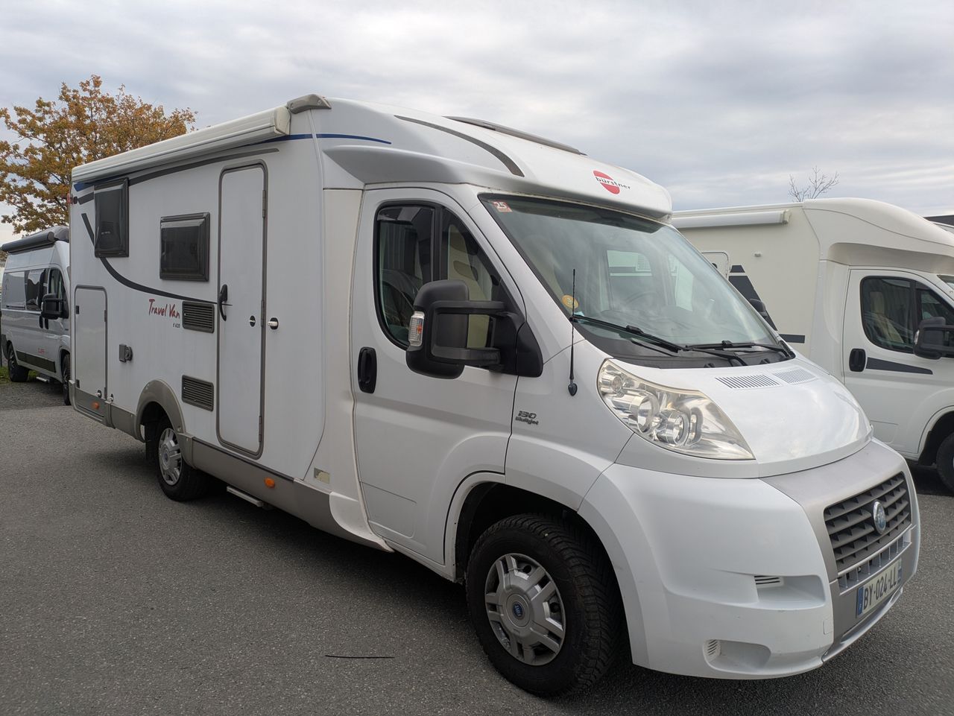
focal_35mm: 25
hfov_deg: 69.4
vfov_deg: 54.9
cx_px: 477
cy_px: 358
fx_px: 689
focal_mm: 5.43
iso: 48
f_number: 1.89
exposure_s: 1/384
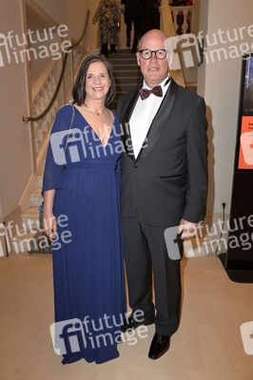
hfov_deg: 47.9
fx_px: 285
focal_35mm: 27
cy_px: 190
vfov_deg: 67.4
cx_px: 126
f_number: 5
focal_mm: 27
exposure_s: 1/50
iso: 2000
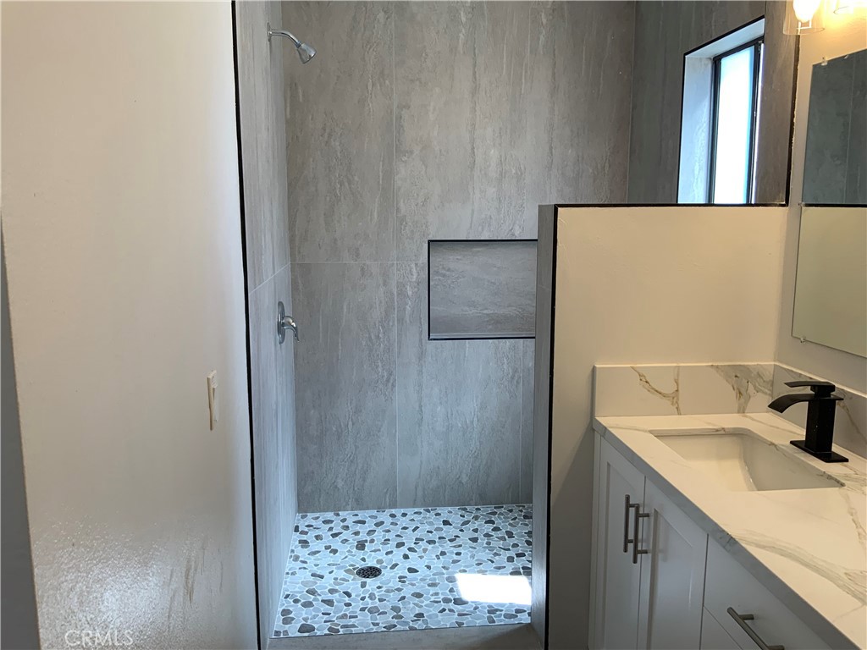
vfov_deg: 48.2
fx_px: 726
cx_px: 434
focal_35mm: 29
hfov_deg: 61.7
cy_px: 325
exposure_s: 1/120
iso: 32
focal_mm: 3
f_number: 1.8
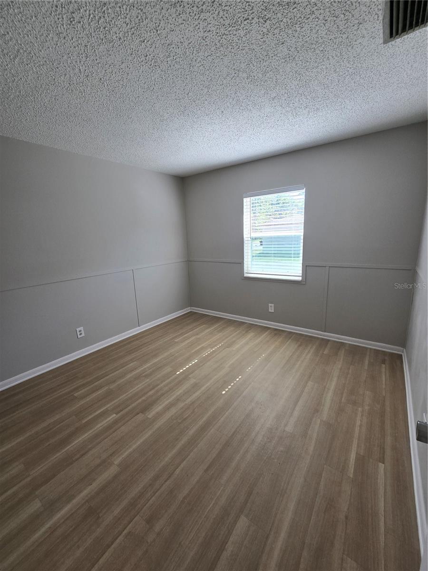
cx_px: 214
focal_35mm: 13
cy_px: 286
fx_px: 214
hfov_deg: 89.9
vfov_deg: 106.2
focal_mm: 2.2
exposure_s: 1/120
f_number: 2.2
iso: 64
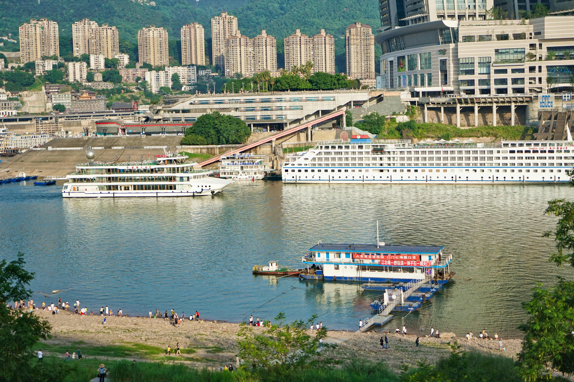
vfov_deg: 24.6
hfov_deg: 36.2
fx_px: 877
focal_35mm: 55
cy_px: 191
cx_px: 287
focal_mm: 55
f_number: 4
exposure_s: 1/4000
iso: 640
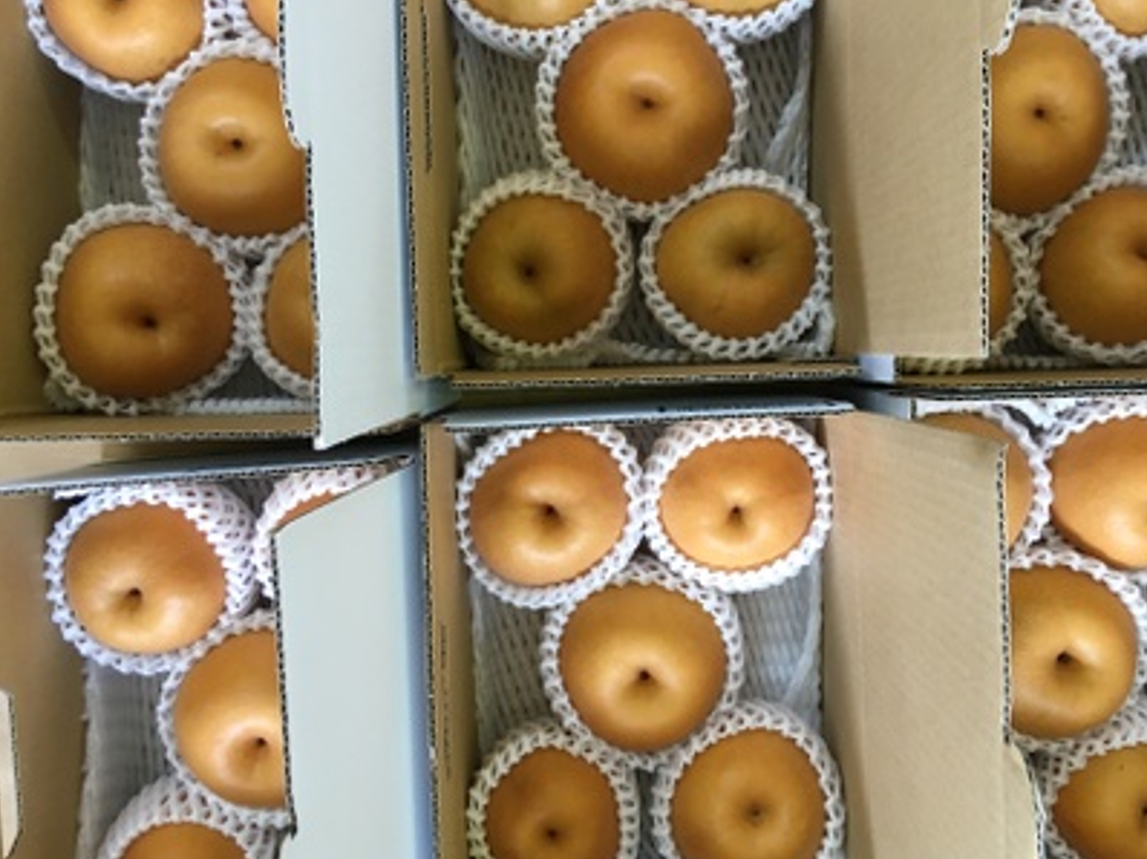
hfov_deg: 52.5
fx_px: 1159
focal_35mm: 35
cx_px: 640
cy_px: 398
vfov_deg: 40.6
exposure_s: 1/30
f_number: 2.2
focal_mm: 4.15
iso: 80
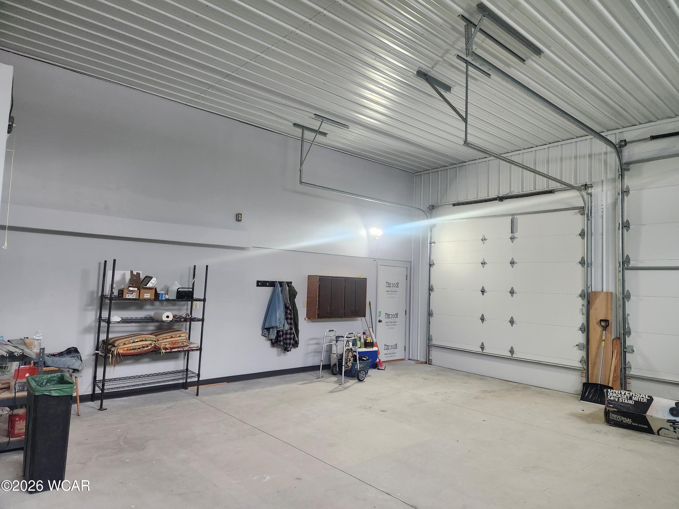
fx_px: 451
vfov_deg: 58.9
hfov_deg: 73.9
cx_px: 340
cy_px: 254
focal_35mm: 23
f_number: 1.8
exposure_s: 1/120
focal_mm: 5.4
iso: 640
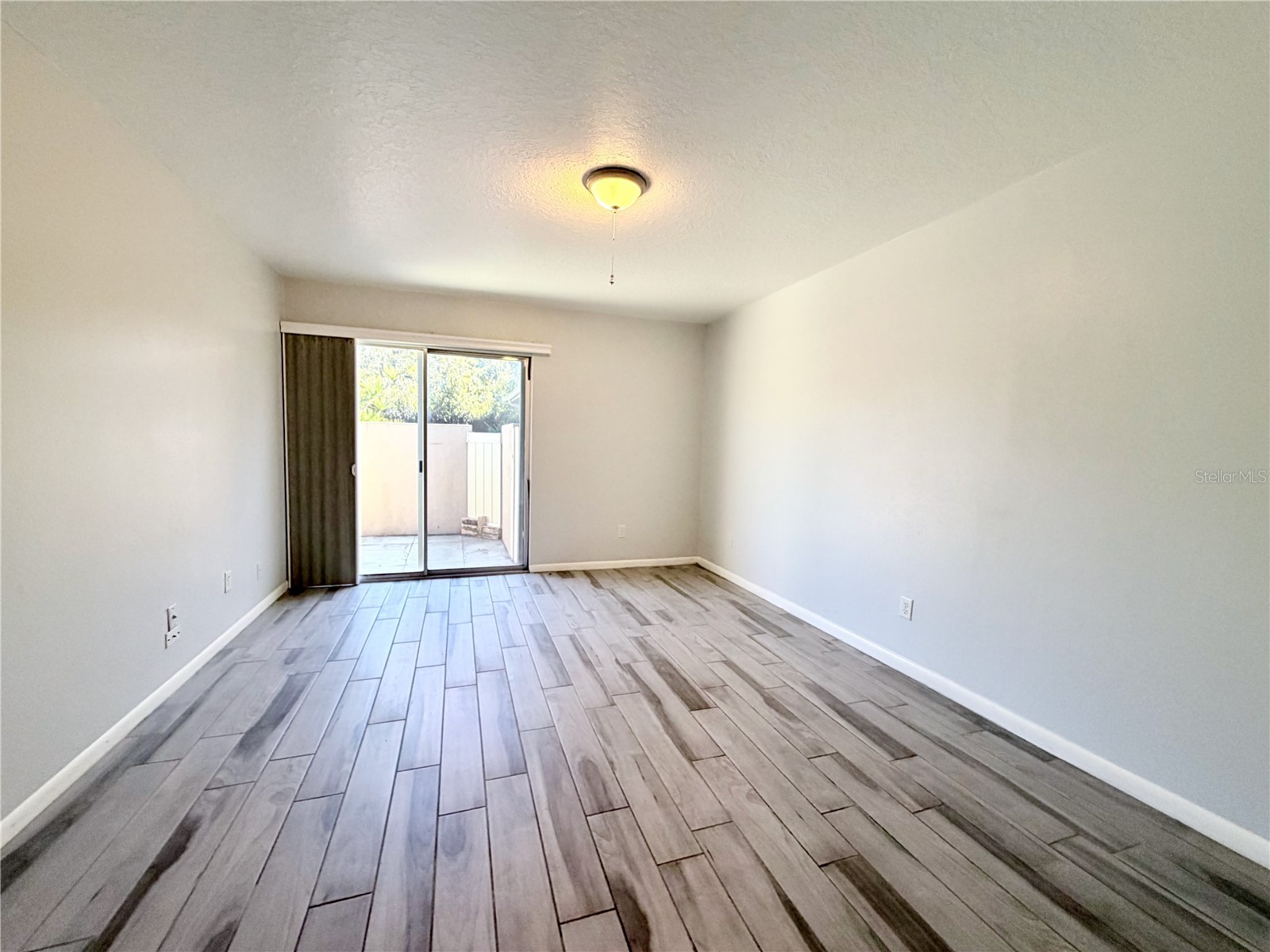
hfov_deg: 102.1
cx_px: 635
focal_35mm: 14
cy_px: 476
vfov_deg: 85.7
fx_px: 514
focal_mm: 2.22
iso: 250
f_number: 2.2
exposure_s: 1/60
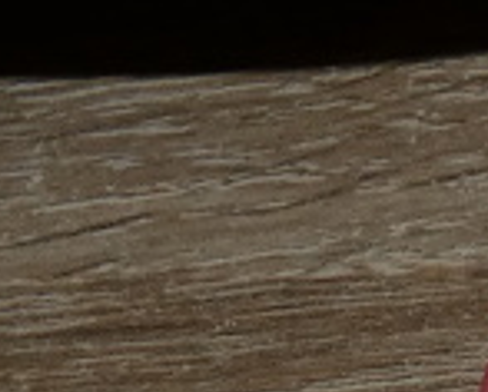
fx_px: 1533
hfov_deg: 14.6
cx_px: 1009
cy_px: 169
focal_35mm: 106
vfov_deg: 14.6
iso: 100
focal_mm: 3.6
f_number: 2.8
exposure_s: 1/125
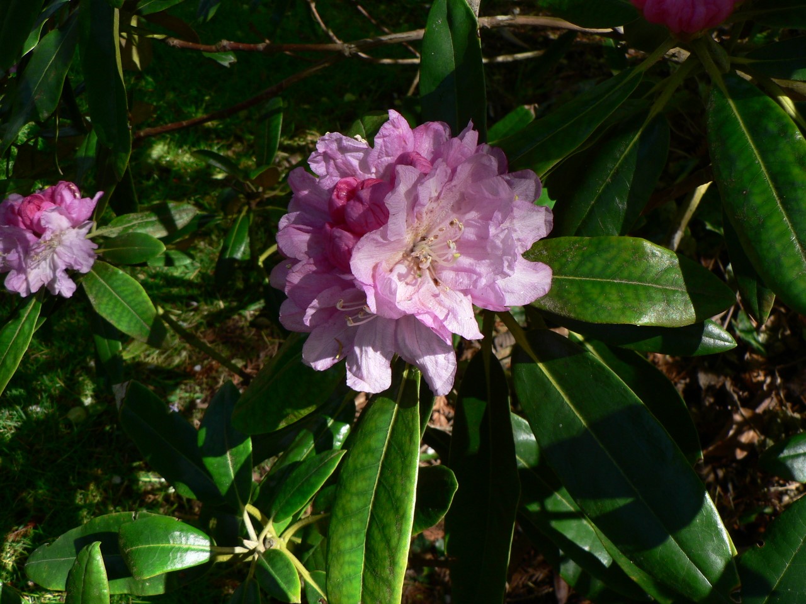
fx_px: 838
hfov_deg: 51.4
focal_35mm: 36
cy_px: 302
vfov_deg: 39.7
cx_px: 403
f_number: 4
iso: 80
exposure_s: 1/200
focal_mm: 6
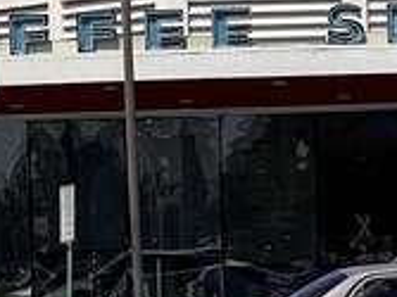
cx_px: -166
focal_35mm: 369
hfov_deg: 5.3
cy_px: 14
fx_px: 4229
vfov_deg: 4.0
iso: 32
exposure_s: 1/1155
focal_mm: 9
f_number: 2.8
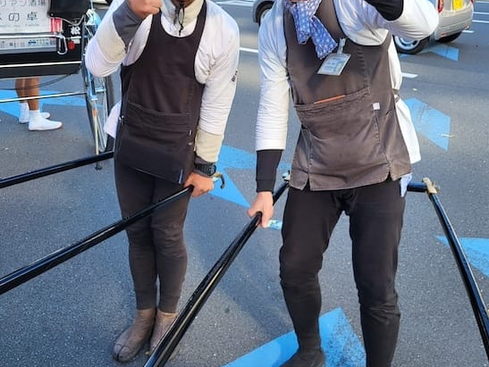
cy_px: 113
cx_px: 236
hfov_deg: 48.9
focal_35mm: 38
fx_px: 537
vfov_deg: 37.2
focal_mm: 5.4
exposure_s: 1/262
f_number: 1.8
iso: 40
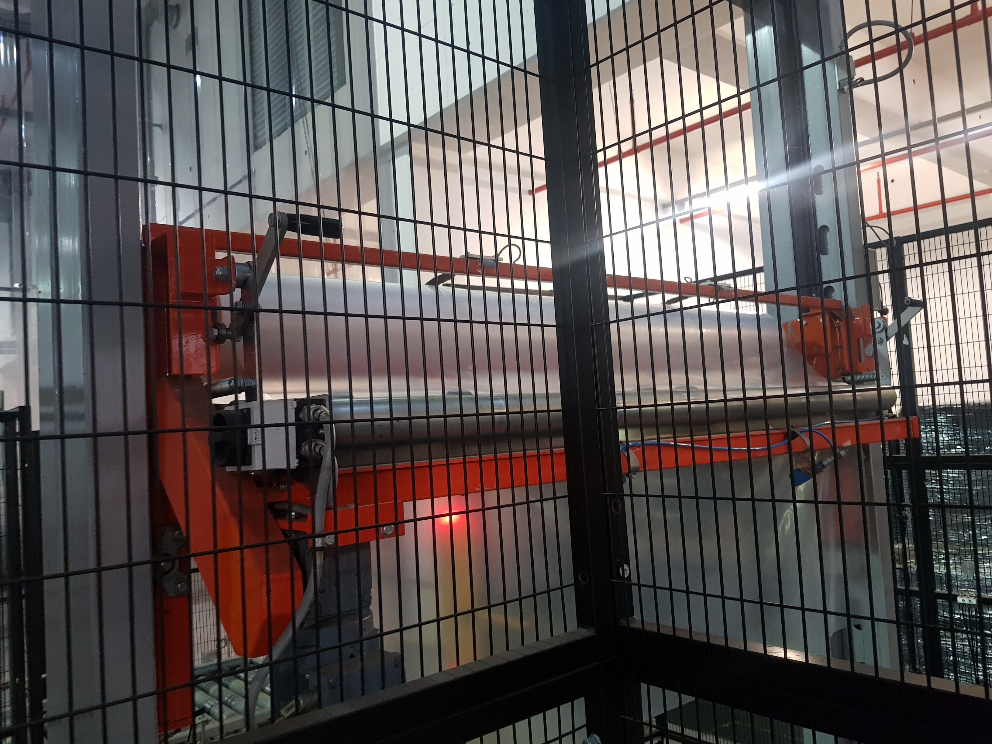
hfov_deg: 67.3
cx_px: 496
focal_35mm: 26
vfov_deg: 53.1
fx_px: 745
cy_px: 372
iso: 250
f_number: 1.7
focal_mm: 4.3
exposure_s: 1/25
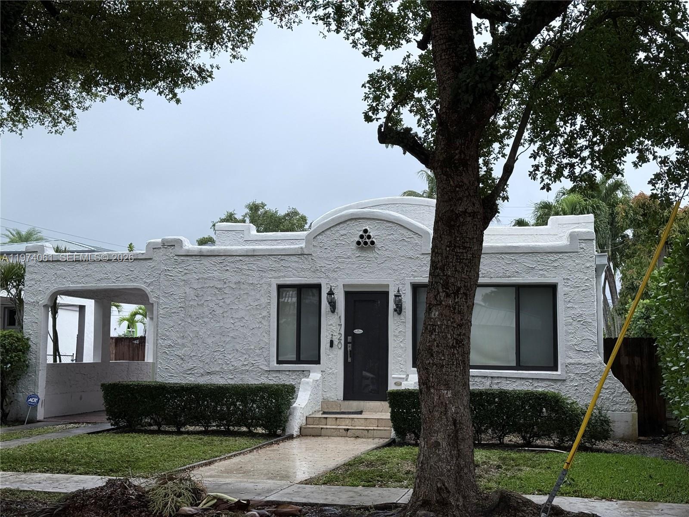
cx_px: 344
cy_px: 258
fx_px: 955
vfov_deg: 30.3
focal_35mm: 48
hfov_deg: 39.7
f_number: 1.78
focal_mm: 6.76
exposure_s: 1/2146
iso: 64
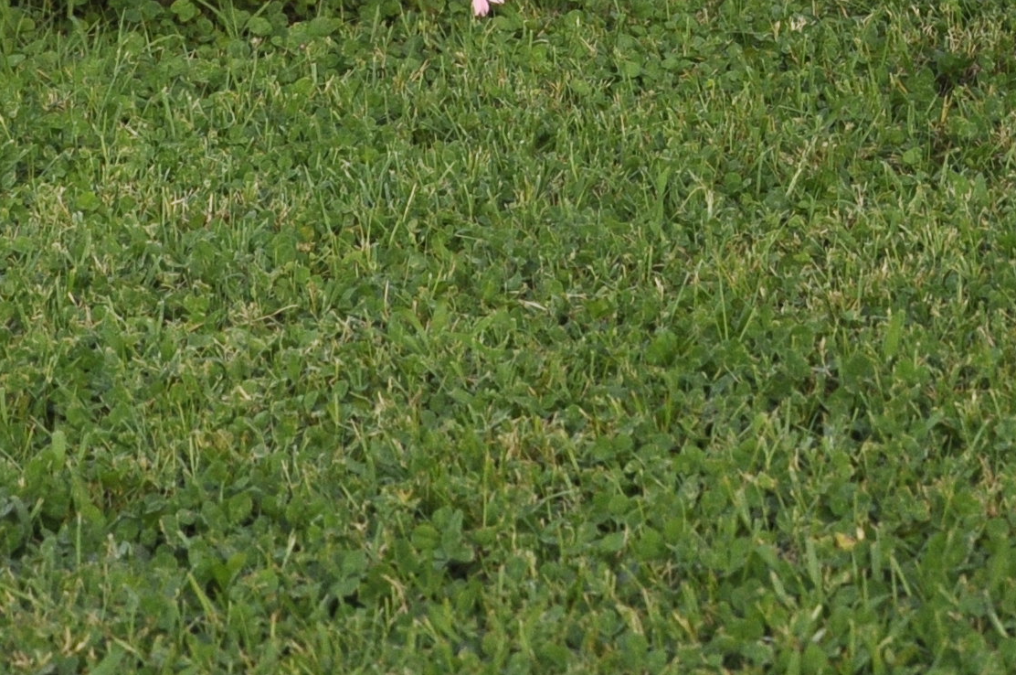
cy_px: -535
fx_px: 4565
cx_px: 1095
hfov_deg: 12.5
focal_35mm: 162
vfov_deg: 8.2
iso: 640
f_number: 5.6
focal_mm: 28
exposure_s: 1/180
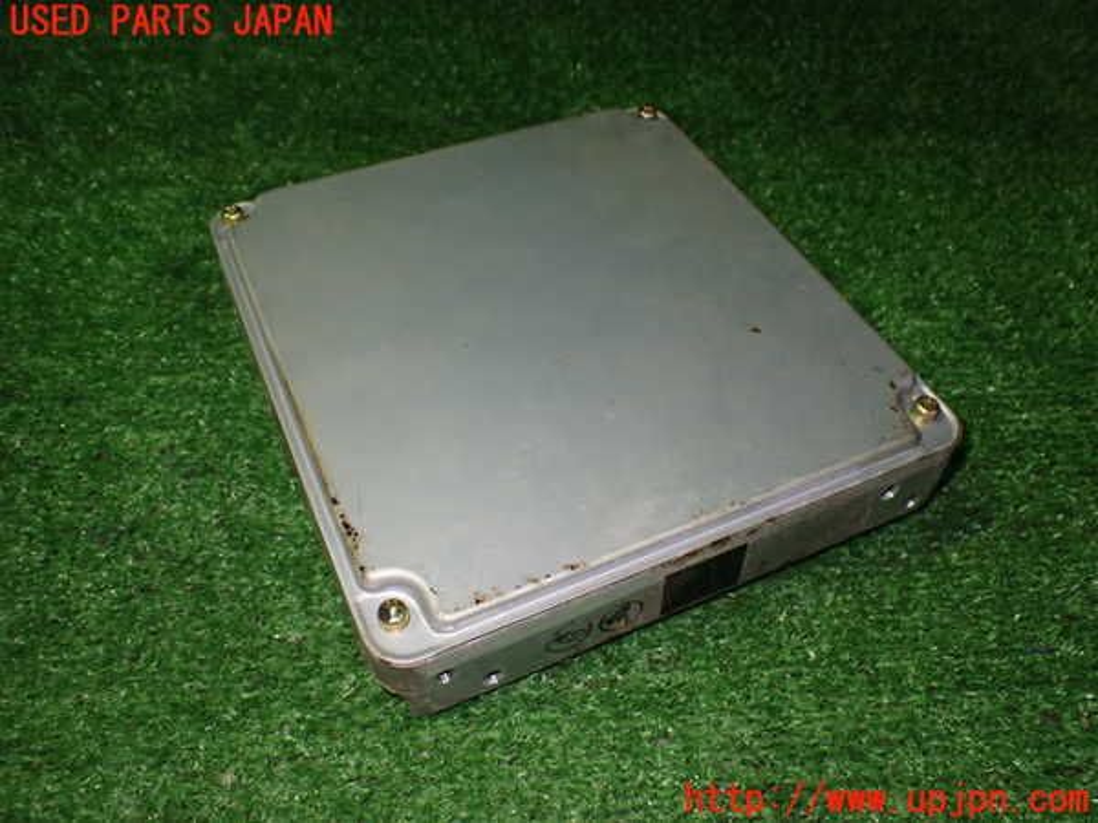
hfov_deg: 60.0
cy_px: 412
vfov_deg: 46.8
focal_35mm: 30
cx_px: 549
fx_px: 952
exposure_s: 1/80
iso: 800
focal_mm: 5.4
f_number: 2.3
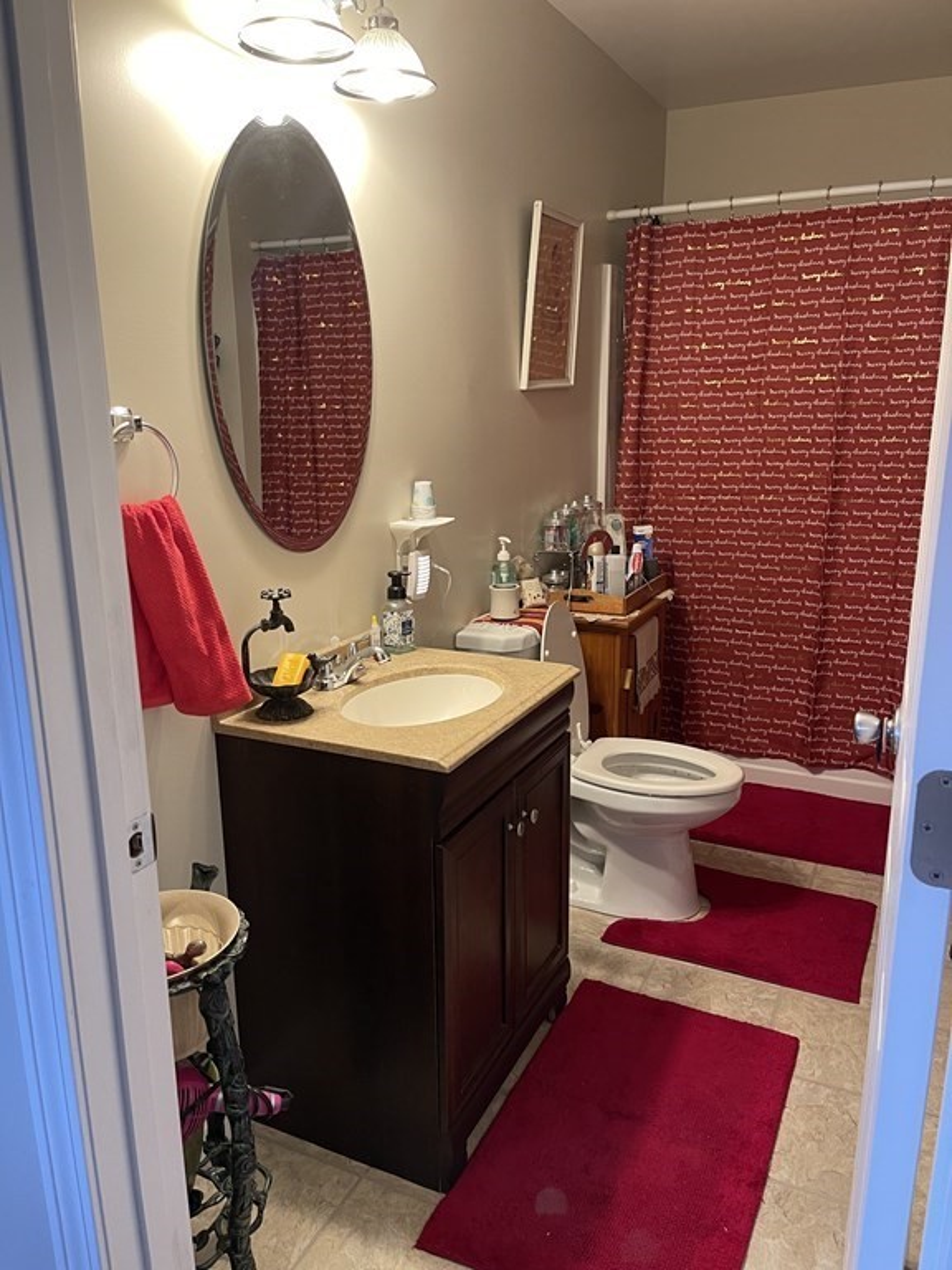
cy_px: 635
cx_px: 476
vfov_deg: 67.3
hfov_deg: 53.1
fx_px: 953
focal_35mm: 26
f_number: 1.6
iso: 200
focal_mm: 5.1
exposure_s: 1/60
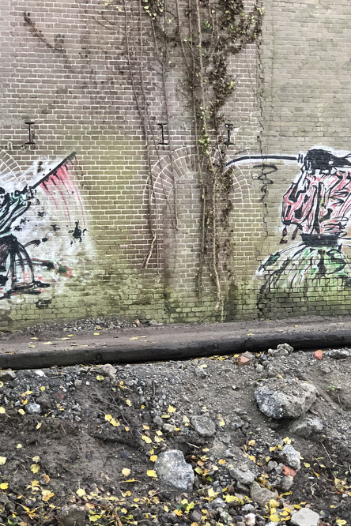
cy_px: 252
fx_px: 1214
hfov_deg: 16.4
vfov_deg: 24.5
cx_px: 134
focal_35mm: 83
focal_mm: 6.6
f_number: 2.8
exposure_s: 1/120
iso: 320
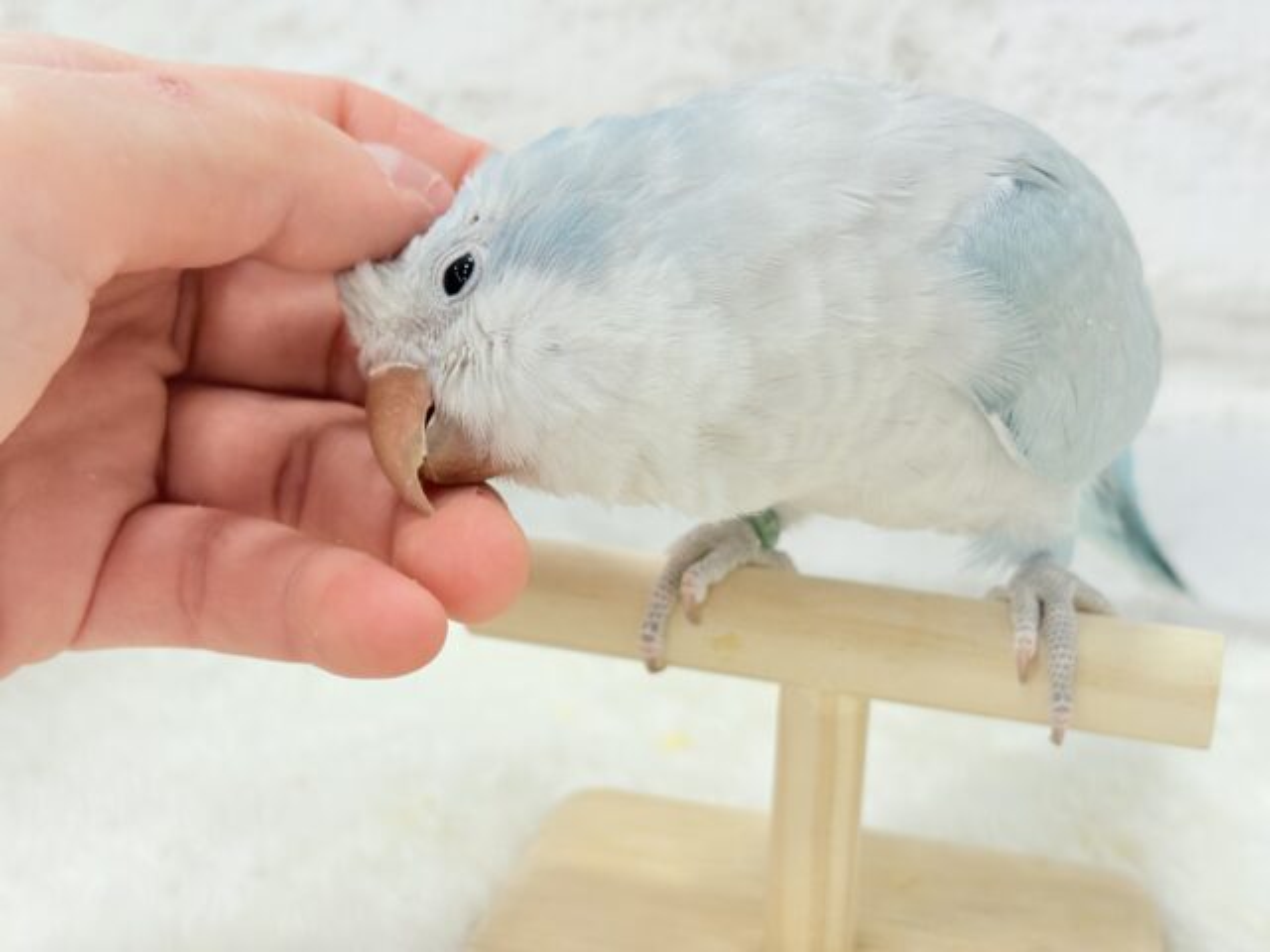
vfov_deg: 28.0
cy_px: 476
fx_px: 1908
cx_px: 635
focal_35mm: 52
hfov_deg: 36.8
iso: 50
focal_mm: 5.96
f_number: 1.6
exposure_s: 1/50
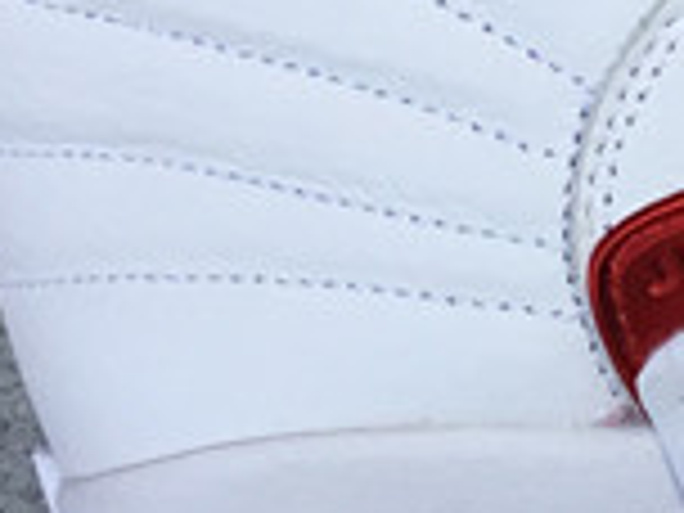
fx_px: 3636
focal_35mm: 184
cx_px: 922
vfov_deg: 7.9
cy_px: -286
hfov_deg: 10.5
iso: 25
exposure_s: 1/815
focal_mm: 3.3
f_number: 2.4
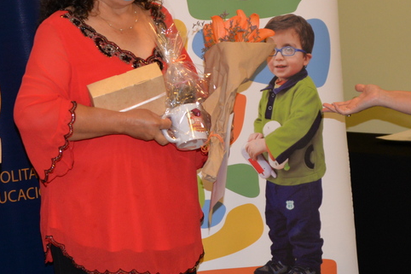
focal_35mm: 109
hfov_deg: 18.6
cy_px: 108
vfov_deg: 12.6
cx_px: 77
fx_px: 1244
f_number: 3.8
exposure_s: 1/60
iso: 800
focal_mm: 35
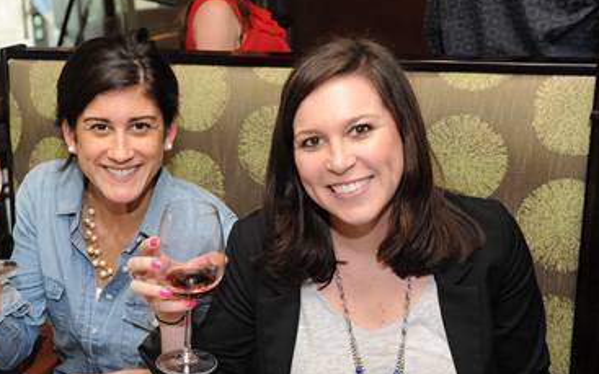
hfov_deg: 36.5
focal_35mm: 55
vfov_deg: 23.5
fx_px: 897
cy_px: 235
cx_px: 191
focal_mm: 36
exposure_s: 1/125
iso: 1600
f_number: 4.5
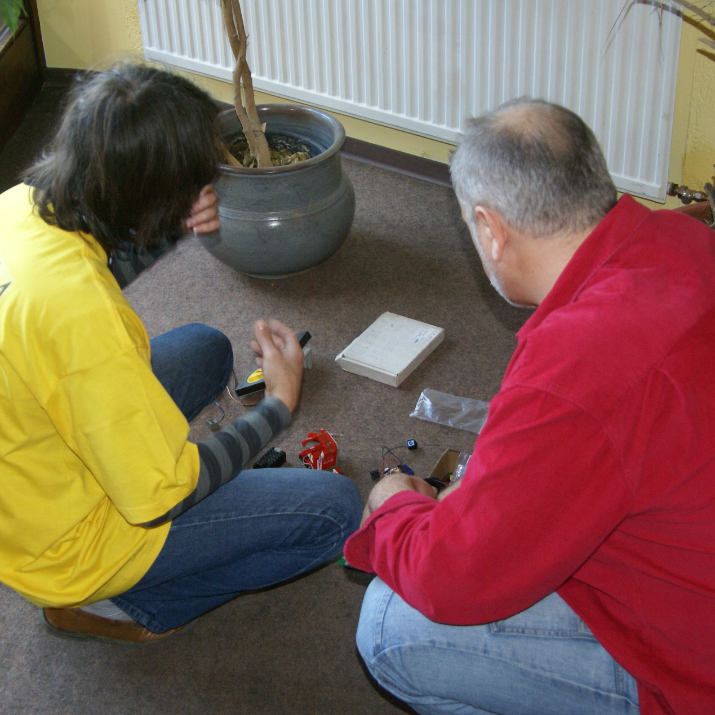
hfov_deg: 31.6
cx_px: 348
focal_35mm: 54
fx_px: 1262
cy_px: 358
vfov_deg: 31.6
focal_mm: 28
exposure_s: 1/60
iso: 400
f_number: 4
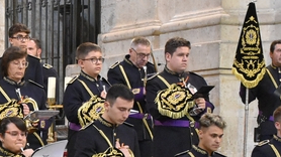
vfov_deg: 7.9
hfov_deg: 13.9
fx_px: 1139
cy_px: 178
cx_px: -1
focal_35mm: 153
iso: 5000
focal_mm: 30
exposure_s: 1/60
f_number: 4
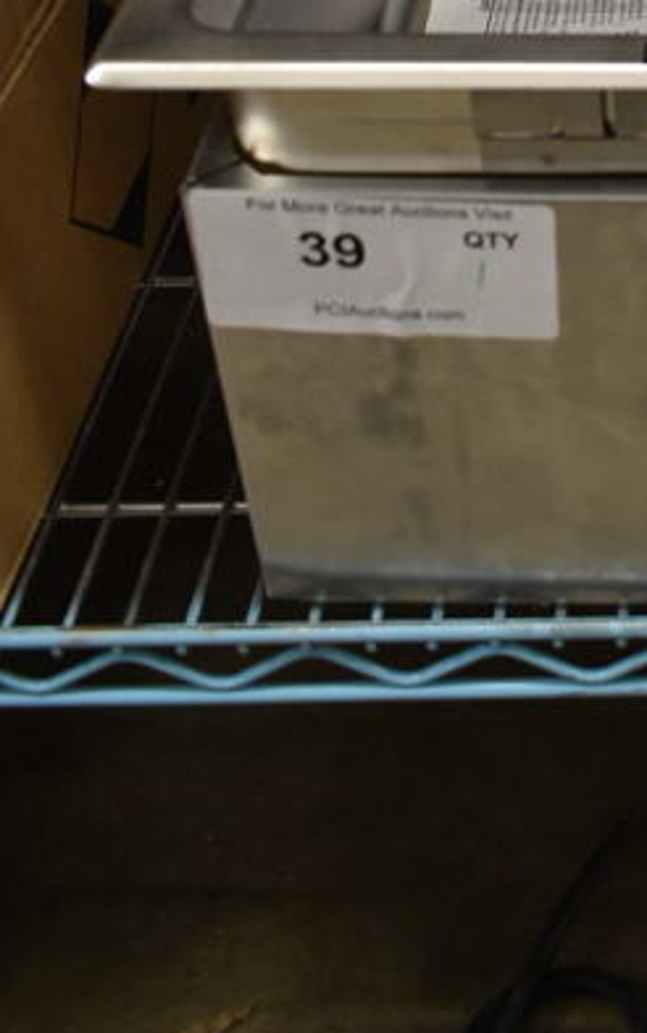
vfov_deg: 28.8
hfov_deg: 19.2
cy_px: -125
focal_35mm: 64
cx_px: 779
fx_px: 1804
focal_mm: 18
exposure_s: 1/30
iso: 720
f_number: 3.5
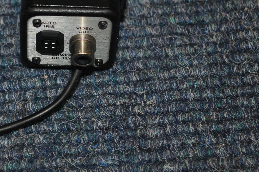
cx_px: 53
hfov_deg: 14.1
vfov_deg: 9.5
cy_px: 38
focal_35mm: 145
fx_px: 1042
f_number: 5.6
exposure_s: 1/60
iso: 200
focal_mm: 55
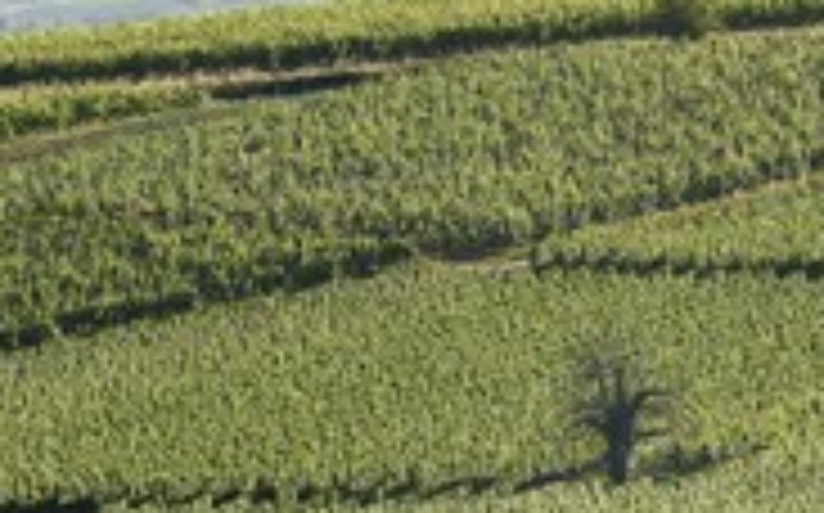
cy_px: 400
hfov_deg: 4.5
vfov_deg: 2.8
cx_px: -32
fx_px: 10522
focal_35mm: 469
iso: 200
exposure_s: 1/320
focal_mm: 200
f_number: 6.3
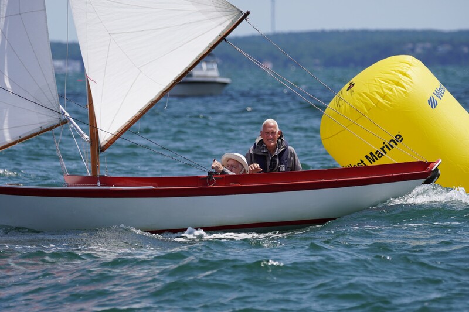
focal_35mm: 412
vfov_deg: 3.3
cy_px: 156
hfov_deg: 5.0
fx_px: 5373
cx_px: 234
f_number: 5.6
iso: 200
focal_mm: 275
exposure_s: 1/1250
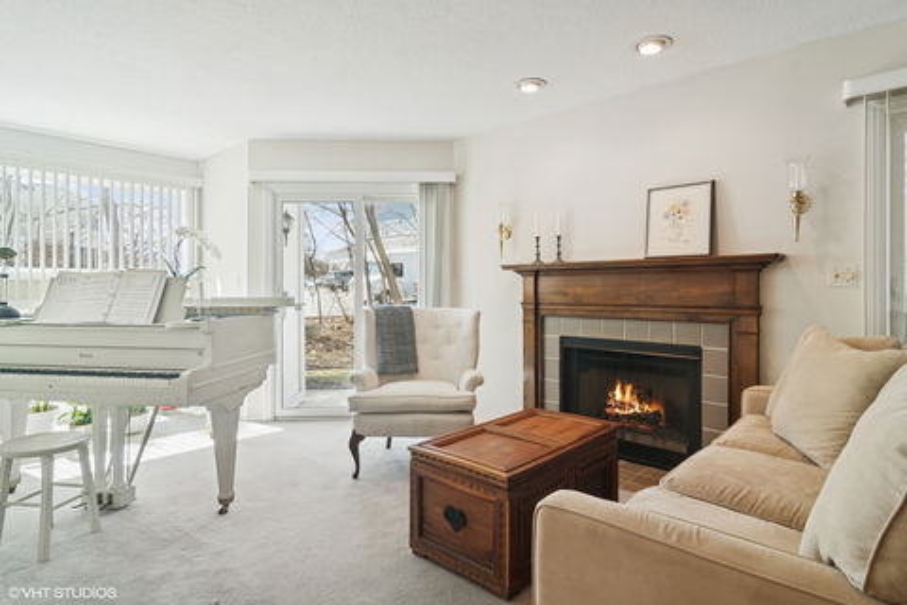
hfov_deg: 90.0
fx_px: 453
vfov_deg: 67.4
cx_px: 454
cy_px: 302
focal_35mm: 18
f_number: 8
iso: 200
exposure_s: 1/13
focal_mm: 12
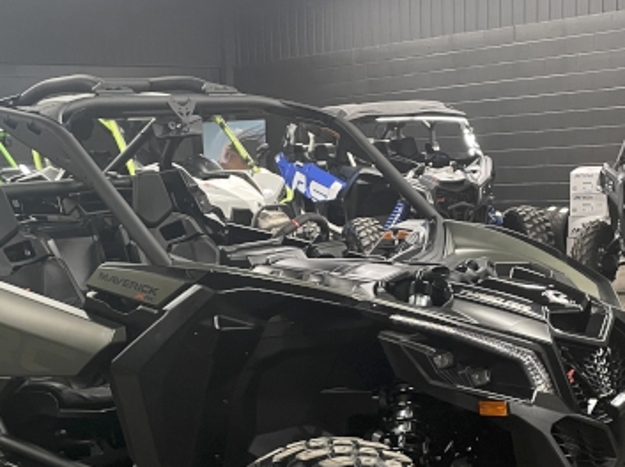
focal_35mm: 59
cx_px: 239
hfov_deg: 32.6
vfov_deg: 24.2
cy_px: 407
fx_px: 1064
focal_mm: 4.2
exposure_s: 1/60
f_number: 1.6
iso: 400
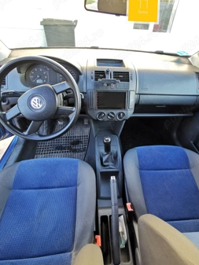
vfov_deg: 84.5
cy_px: 121
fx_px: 146
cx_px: 105
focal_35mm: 19
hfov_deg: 68.7
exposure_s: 1/33.3
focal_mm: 2.35
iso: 400
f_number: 2.2
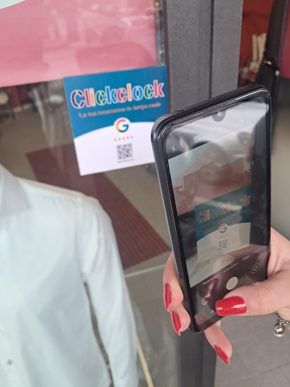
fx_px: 302
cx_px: 145
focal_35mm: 27
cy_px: 194
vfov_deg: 65.3
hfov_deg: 51.4
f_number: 1.8
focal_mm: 4
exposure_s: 1/50
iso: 125
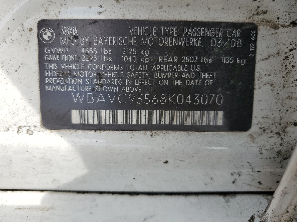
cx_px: 148
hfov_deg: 67.3
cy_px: 111
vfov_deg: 53.1
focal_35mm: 26
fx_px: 223
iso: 50
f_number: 1.5
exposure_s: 1/714
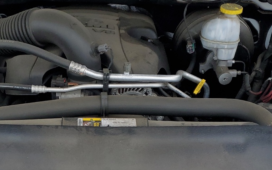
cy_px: 160
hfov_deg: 31.8
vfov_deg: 19.9
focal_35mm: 64
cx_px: 99
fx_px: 475
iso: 50
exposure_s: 1/909
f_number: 1.5
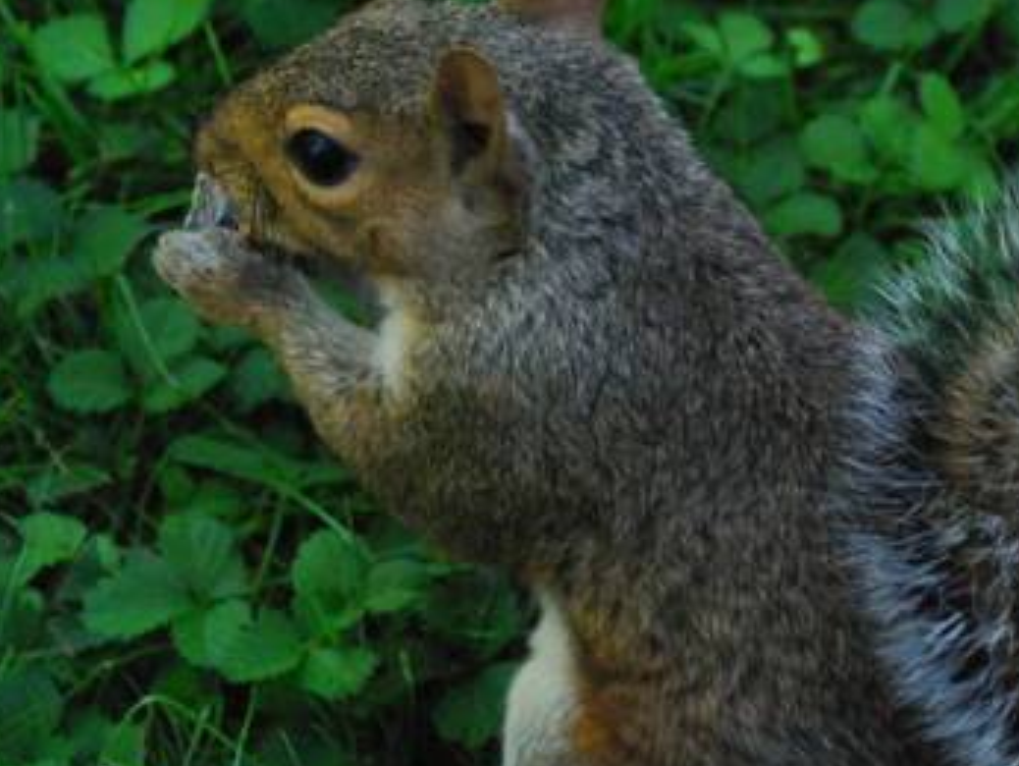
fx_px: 12902
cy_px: 215
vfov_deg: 3.4
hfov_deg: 4.5
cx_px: 492
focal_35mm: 438
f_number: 5.6
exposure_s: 1/200
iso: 1600
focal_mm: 150
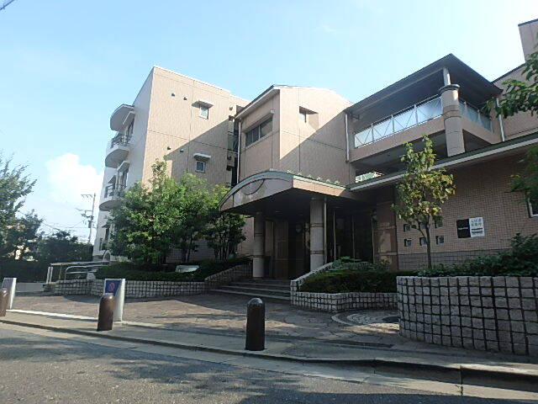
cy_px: 202
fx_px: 326
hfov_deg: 79.0
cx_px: 269
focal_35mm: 21
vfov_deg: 63.4
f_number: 3.5
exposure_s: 1/500
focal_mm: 3.7
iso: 125
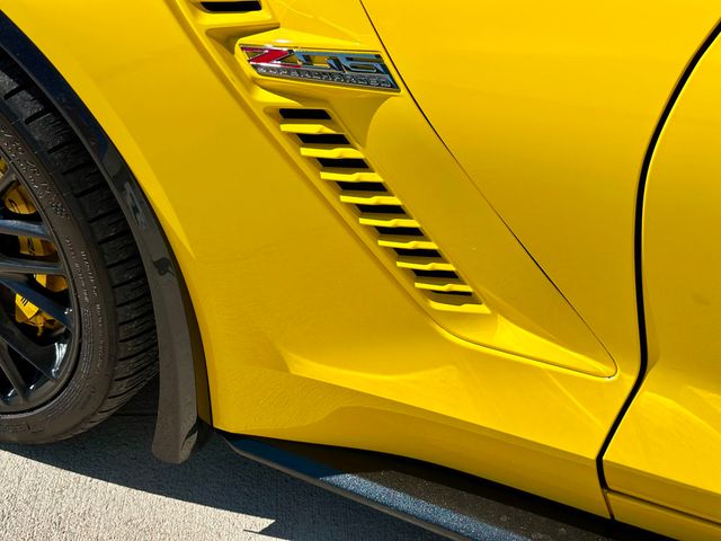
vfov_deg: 30.3
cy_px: 270
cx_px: 360
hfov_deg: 39.7
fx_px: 1000
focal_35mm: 48
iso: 100
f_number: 1.78
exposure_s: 1/10870
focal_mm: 6.86
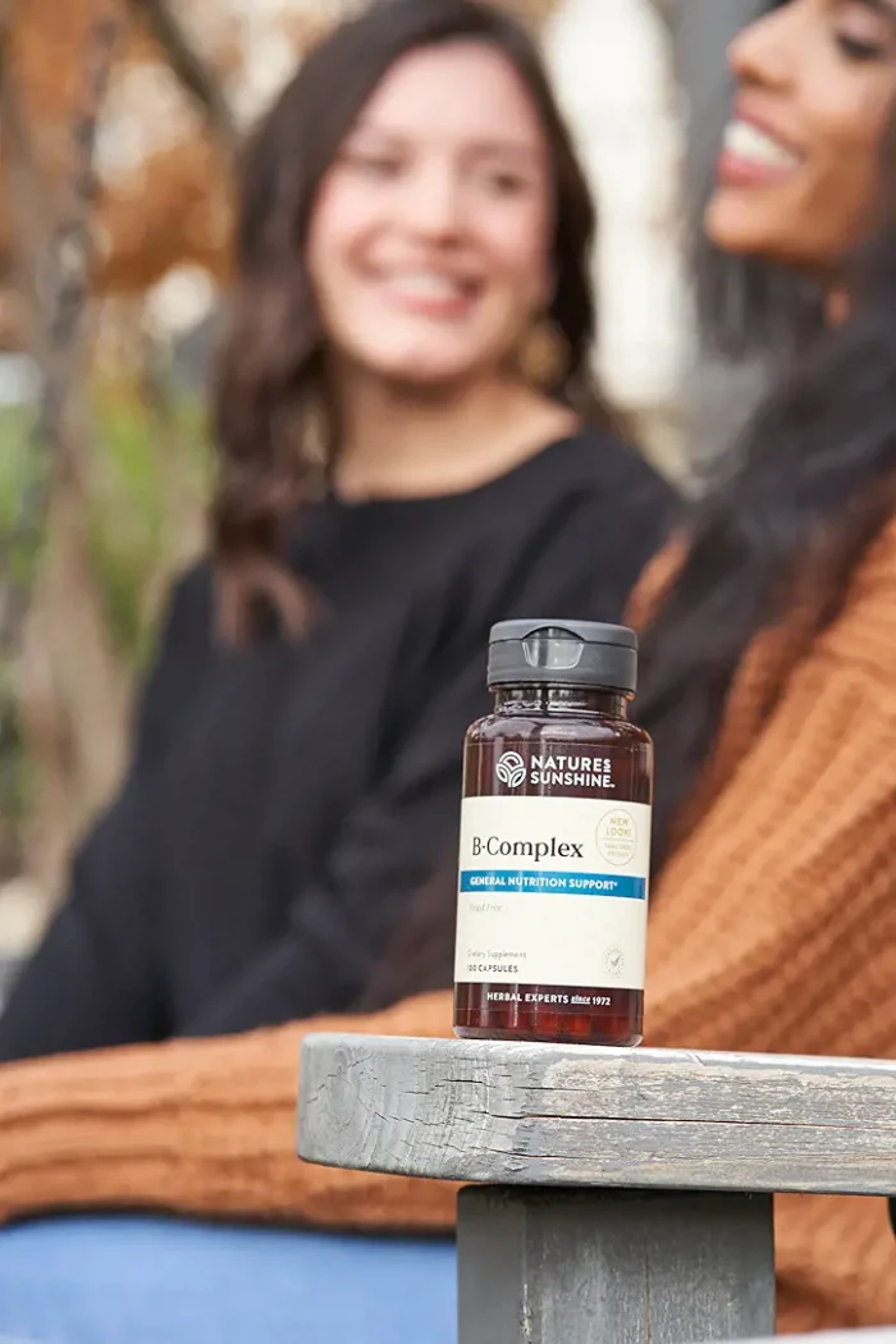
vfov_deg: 23.9
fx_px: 3173
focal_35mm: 85
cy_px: 672
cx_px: 448
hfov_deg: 16.1
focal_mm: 85
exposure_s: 1/400
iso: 1250
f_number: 7.1
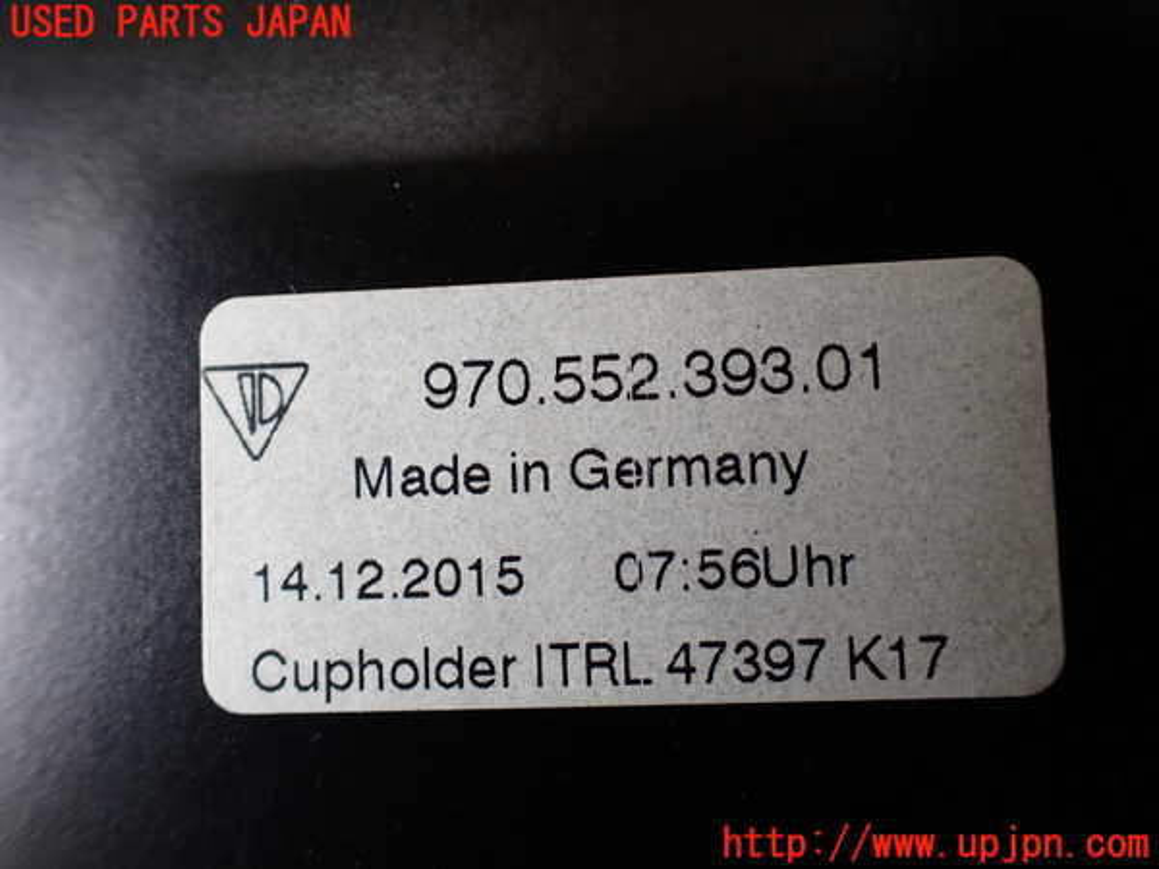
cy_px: 434
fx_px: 1004
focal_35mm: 30
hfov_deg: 60.0
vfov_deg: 46.8
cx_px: 580
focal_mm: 5.4
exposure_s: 1/125
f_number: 2.3
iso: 100
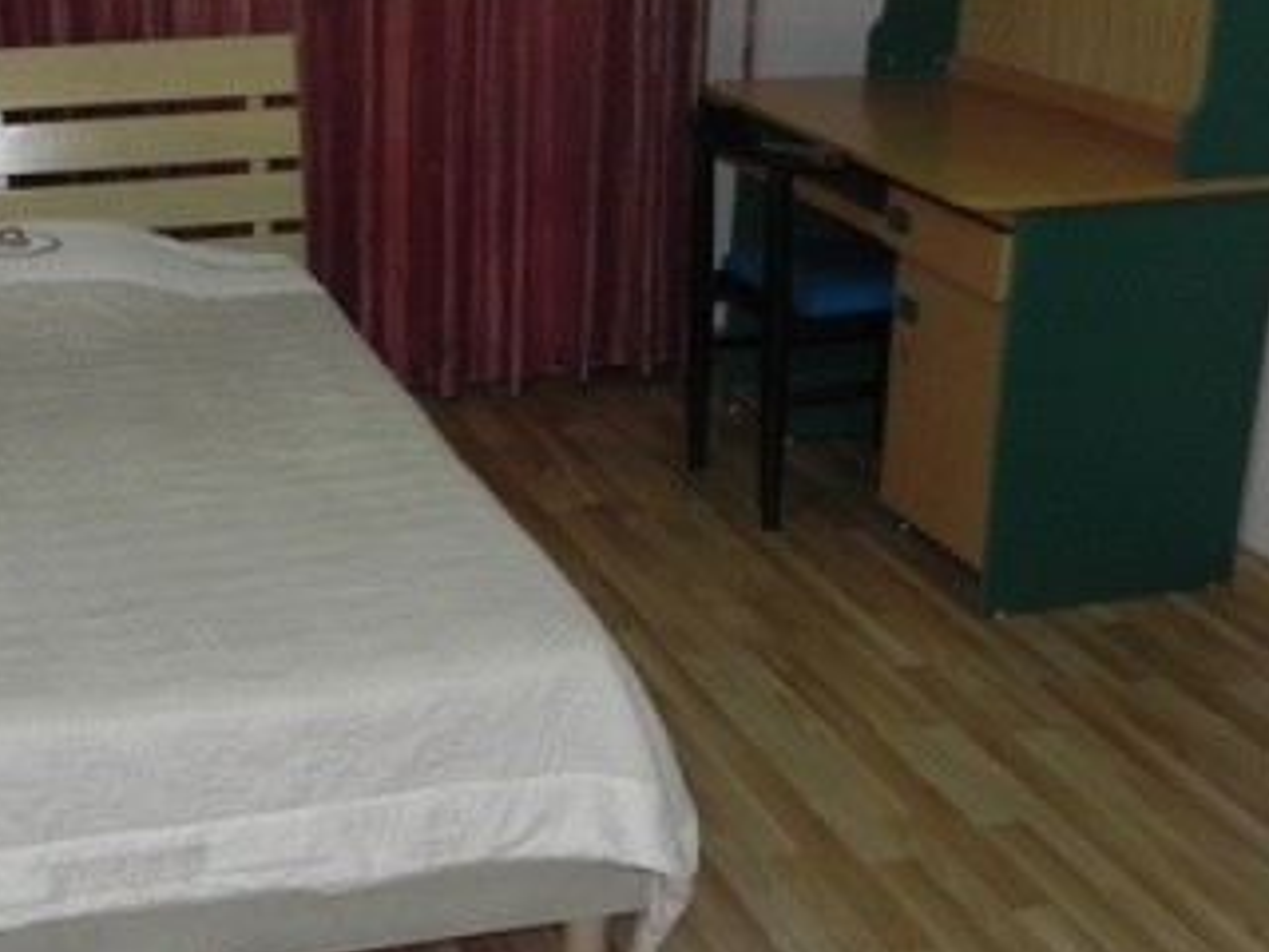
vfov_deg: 28.0
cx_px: 222
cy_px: 524
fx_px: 1906
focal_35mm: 52
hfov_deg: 35.4
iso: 200
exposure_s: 1/30
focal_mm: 4.6
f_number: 2.8
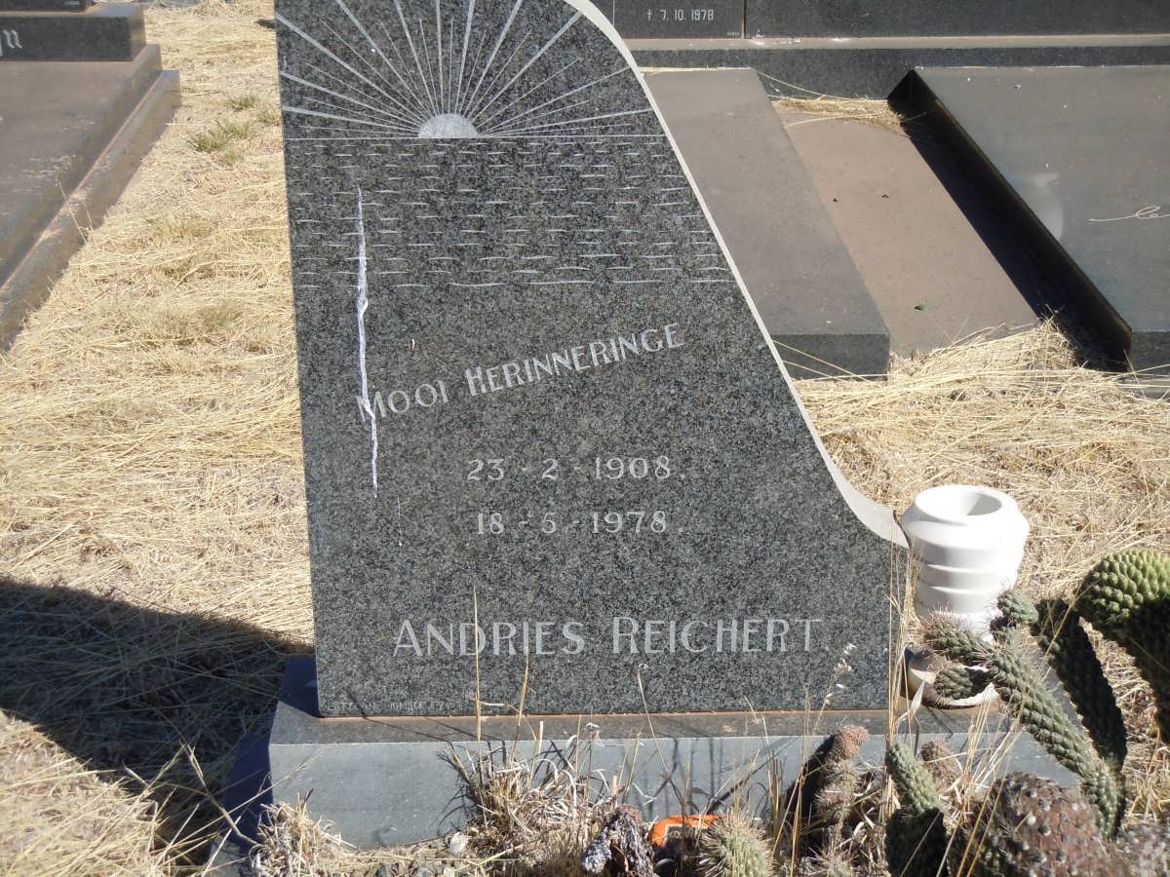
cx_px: 585
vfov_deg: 24.8
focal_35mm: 59
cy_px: 438
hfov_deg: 32.7
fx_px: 1994
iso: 200
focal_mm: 10.6
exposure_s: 1/320
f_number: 8
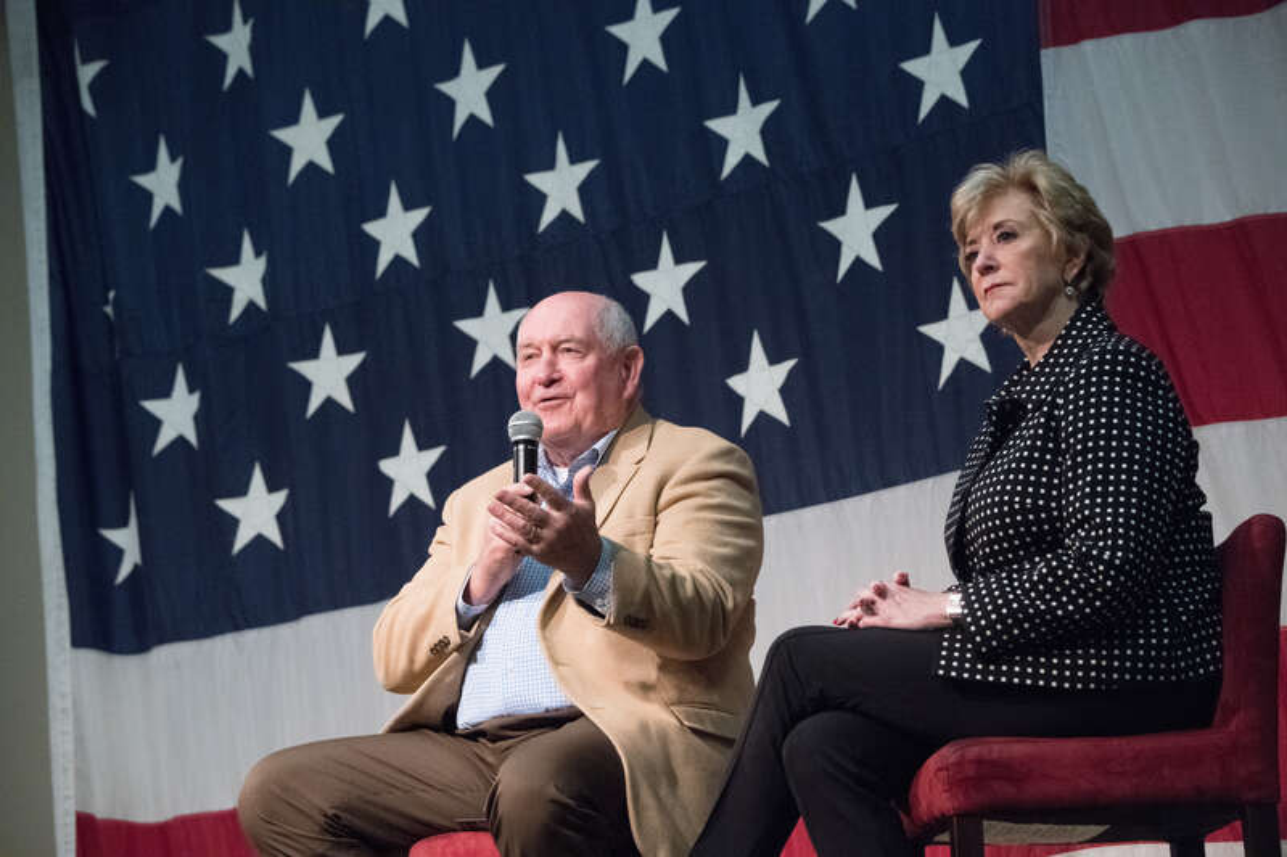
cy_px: 428
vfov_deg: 9.1
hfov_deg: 13.7
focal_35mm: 150
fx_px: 5361
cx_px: 644
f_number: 6.3
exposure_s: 1/320
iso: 14400
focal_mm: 150
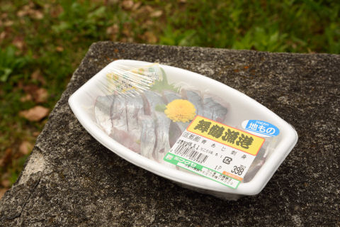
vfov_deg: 27.0
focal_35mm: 50
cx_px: 170
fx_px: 472
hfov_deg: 39.6
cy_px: 114
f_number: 11
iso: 200
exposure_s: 1/250
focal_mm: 50
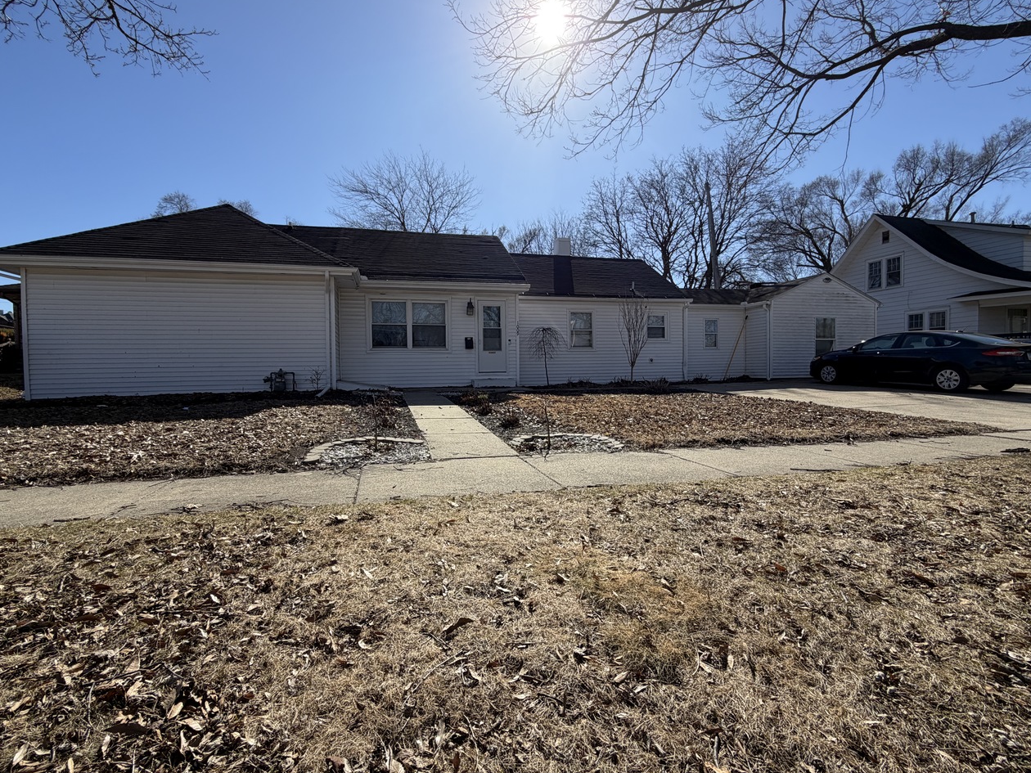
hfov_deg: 94.5
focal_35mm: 16
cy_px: 380
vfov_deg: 78.1
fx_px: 477
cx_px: 497
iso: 25
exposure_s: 1/1050
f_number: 2.2
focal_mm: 2.22
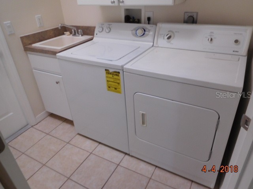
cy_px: 94
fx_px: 183
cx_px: 126
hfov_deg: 69.4
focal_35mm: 25
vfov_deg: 54.9
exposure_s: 1/30
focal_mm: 4.5
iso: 125
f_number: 3.4
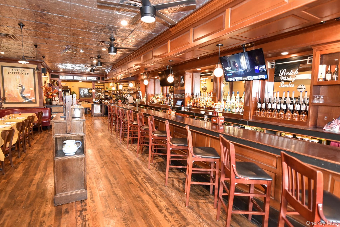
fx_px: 179
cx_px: 170
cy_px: 114
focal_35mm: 19
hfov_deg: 86.9
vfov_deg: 64.6
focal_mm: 19
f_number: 2.8
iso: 2800
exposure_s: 1/60
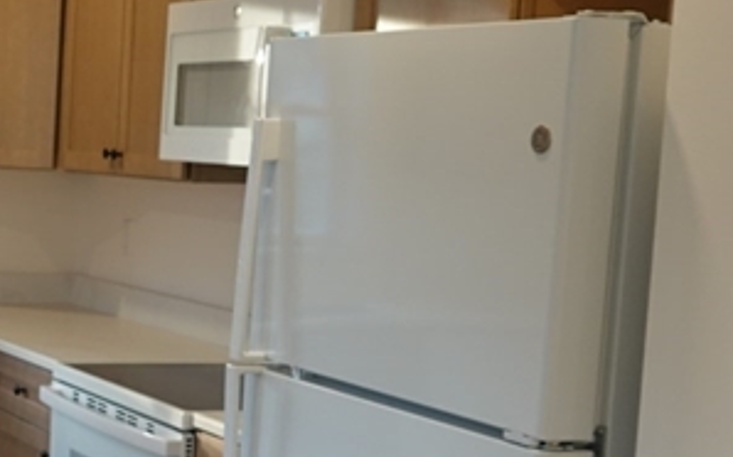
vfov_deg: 15.5
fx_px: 1677
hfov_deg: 21.1
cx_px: -342
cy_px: 311
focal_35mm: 84
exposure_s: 1/30
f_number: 2.5
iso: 100
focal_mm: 8.8
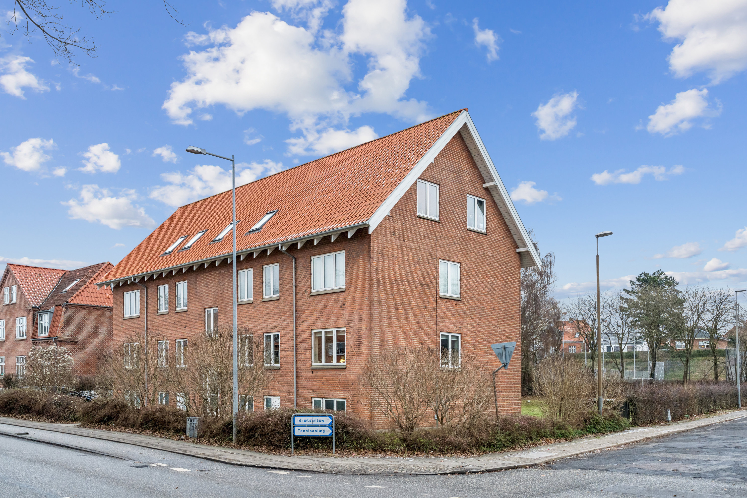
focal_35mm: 32
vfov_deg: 41.1
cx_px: 374
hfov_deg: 58.7
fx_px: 664
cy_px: 249
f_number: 8
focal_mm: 32
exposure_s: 1/60
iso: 1000
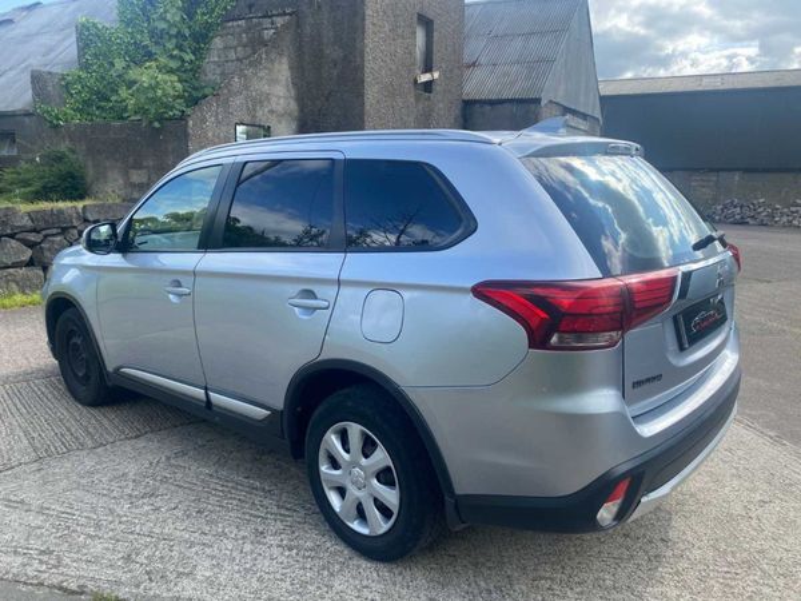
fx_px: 602
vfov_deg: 53.1
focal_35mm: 26
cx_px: 400
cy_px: 300
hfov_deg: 67.3
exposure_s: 1/884
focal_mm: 4.25
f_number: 1.8
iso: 32
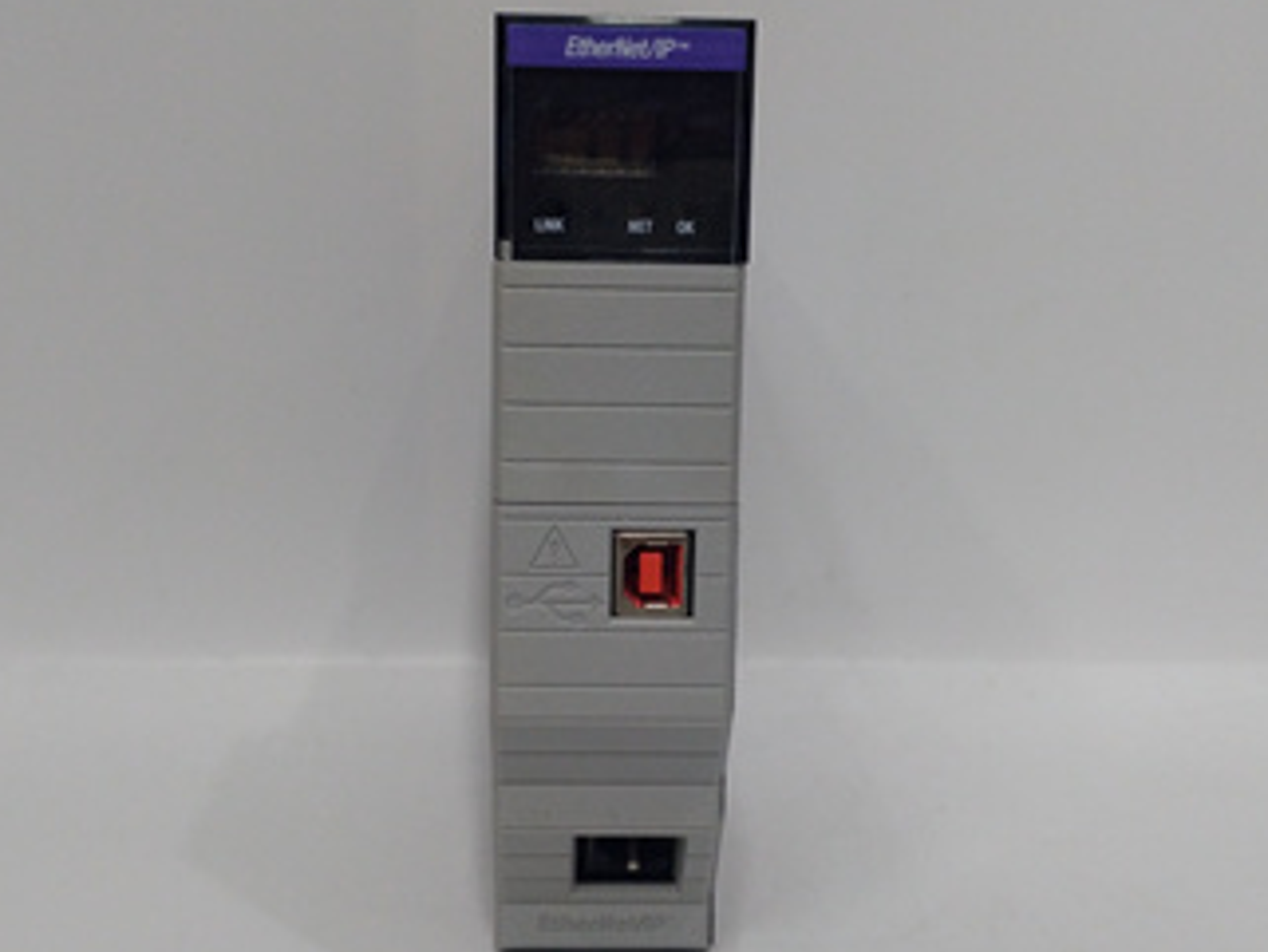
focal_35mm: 42
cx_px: 632
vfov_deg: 34.4
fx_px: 1539
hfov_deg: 44.8
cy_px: 464
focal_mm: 3.79
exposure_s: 1/33
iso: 188
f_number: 2
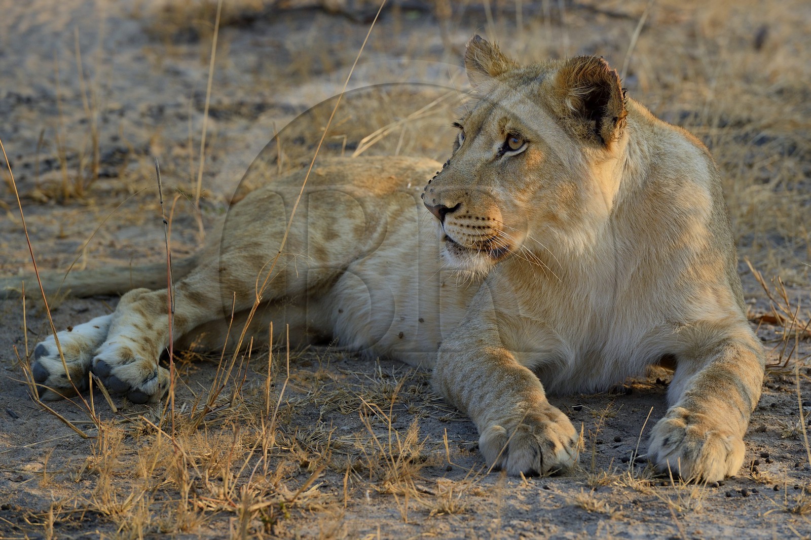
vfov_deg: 6.9
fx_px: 4504
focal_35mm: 200
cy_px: 270
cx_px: 406
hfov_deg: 10.3
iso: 400
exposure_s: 1/400
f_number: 6.3
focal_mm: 200
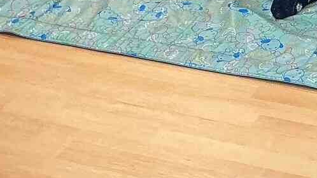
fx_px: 1067
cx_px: 316
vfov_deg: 8.7
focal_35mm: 127
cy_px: -244
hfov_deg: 16.5
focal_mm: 3
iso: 50
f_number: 1.8
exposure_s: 1/120
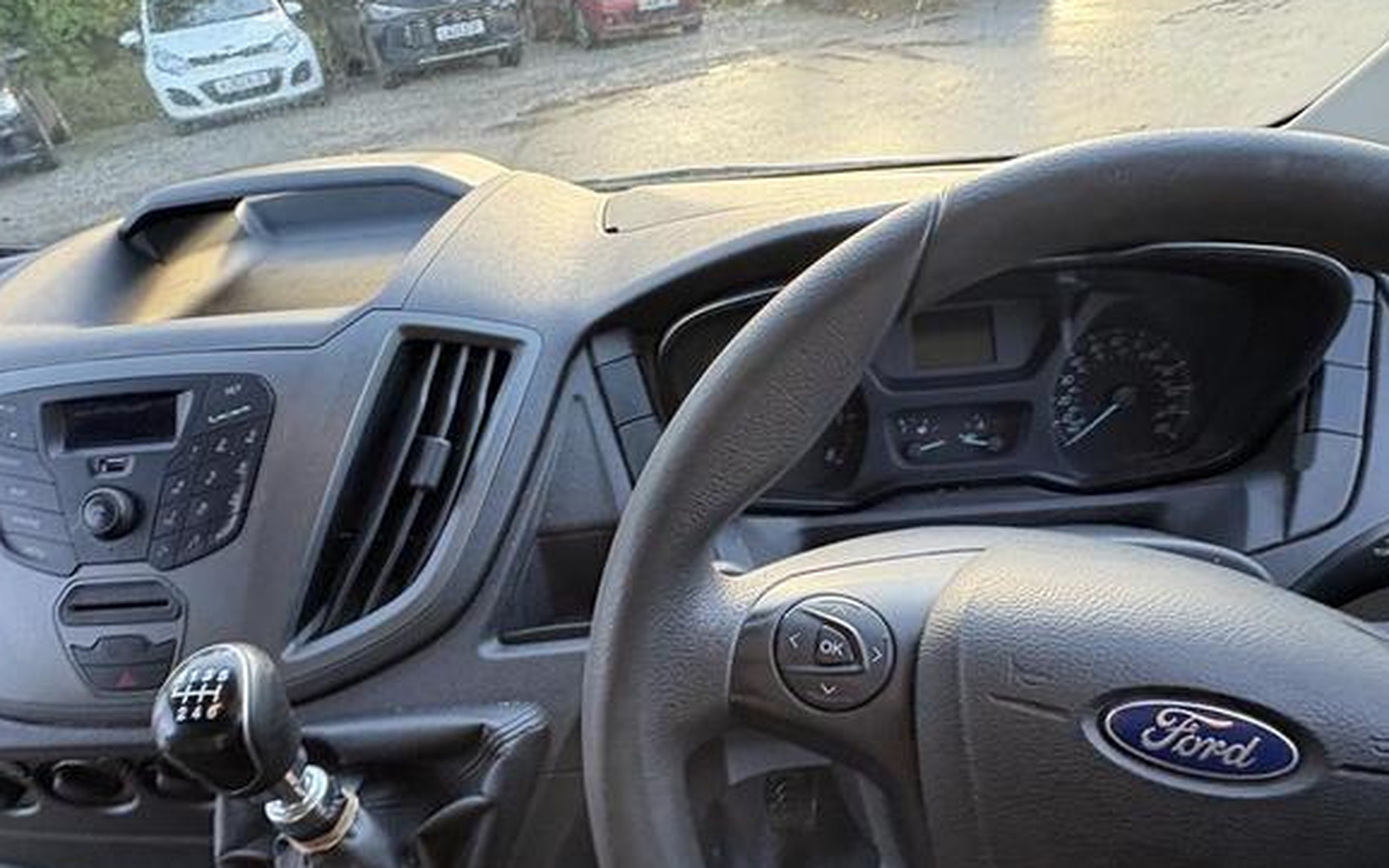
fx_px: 870
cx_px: 709
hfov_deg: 77.2
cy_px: 510
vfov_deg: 52.7
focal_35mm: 23
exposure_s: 1/80
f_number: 2.2
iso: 200
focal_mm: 2.22
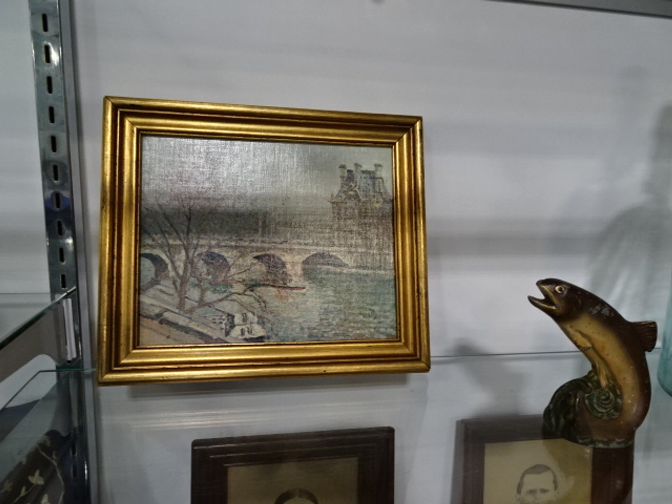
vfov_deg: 56.8
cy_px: 252
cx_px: 336
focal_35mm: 24
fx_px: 466
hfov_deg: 71.6
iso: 320
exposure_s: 1/30
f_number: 3.5
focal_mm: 4.1
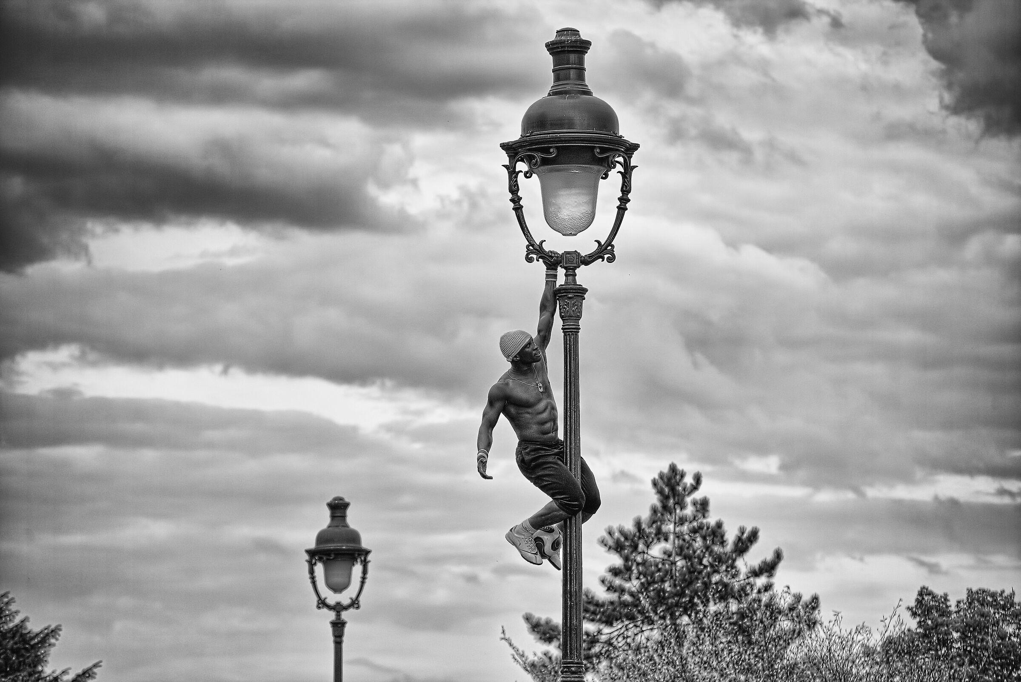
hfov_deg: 16.6
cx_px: 510
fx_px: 3490
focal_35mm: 123
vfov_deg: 11.2
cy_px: 341
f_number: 3.8
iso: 200
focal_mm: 81.9
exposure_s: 1/1400
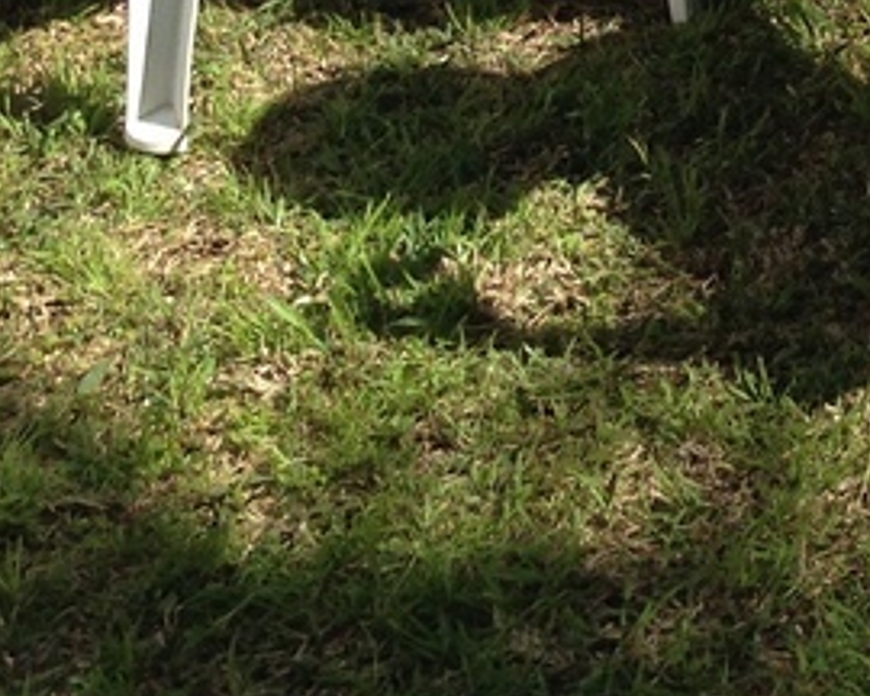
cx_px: 1489
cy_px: -519
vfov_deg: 11.8
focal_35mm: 122
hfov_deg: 14.2
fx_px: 3141
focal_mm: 4.12
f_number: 2.4
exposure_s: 1/874
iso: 50
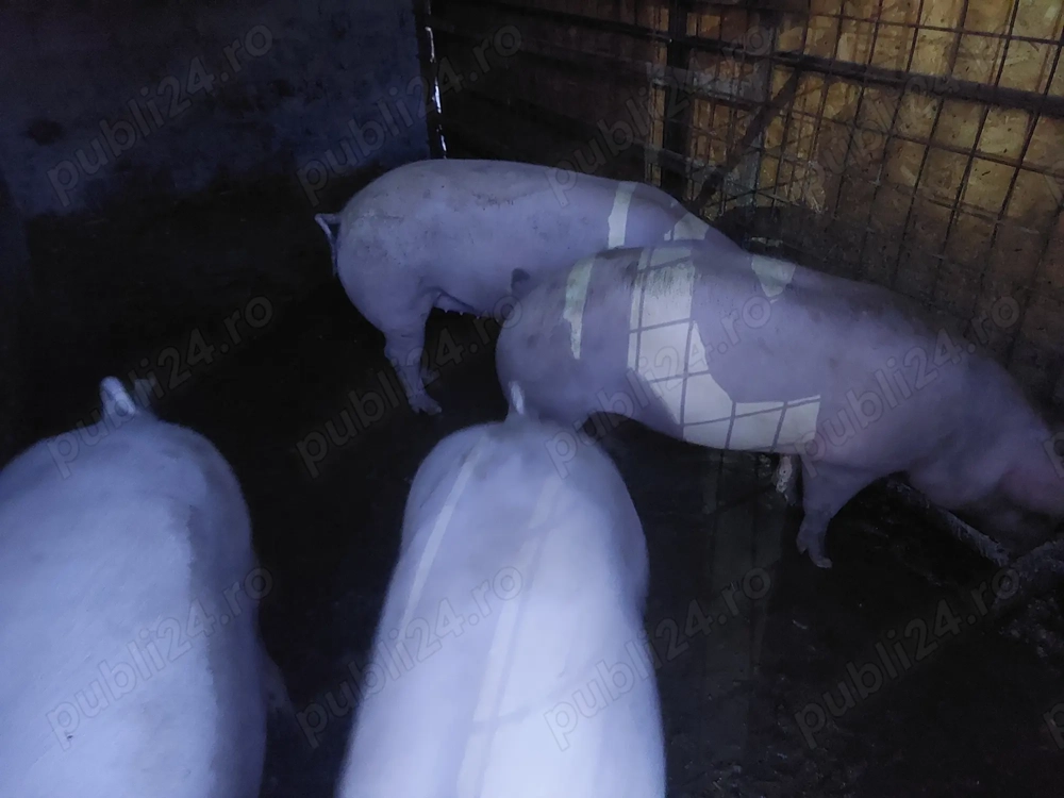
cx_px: 532
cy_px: 399
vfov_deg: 54.9
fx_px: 768
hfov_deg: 69.4
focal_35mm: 25
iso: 2500
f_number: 1.8
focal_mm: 5.23
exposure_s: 1/8
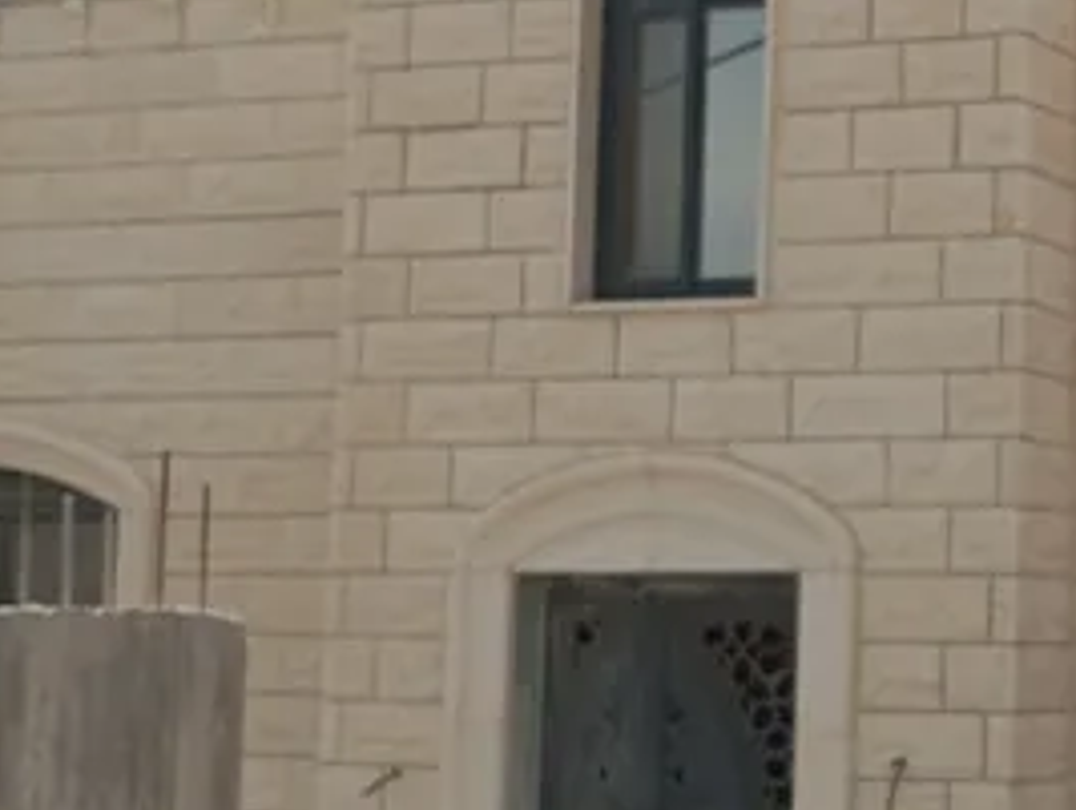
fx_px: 2085
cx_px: 1277
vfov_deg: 22.0
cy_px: 443
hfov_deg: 26.0
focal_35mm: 67
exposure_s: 1/583
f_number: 1.8
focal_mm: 4.22
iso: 54
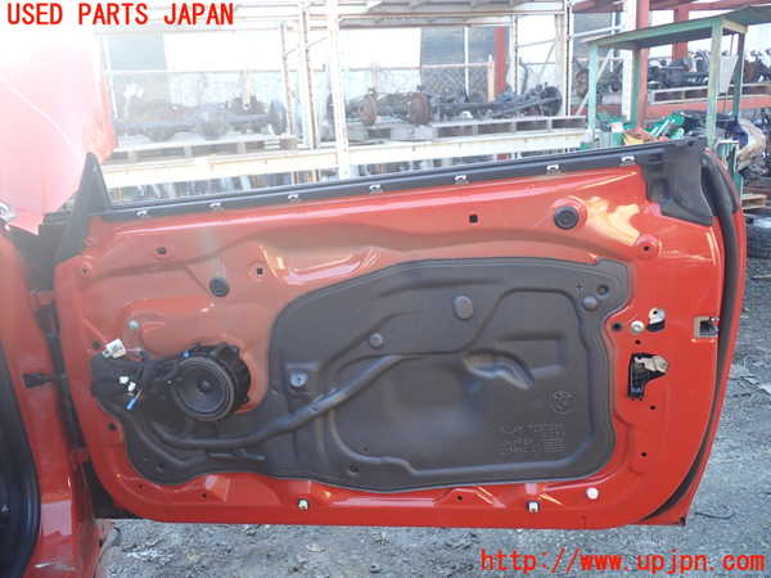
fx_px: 668
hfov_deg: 60.0
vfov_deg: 46.8
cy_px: 289
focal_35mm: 30
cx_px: 386
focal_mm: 5.4
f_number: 2.3
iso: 100
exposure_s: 1/60
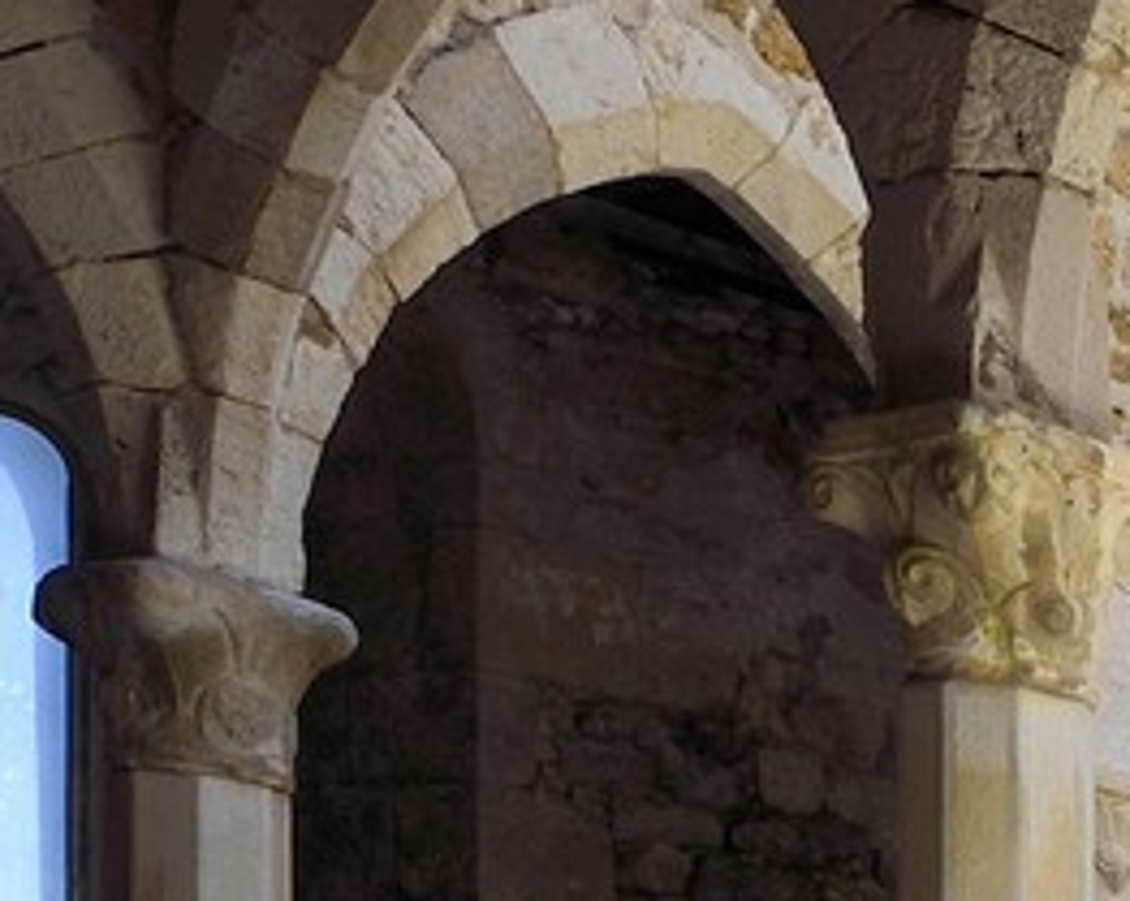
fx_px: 2873
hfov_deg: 14.7
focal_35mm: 86
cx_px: 2674
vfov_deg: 16.2
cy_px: 1392
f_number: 13
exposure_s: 1/100
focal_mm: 15
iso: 200
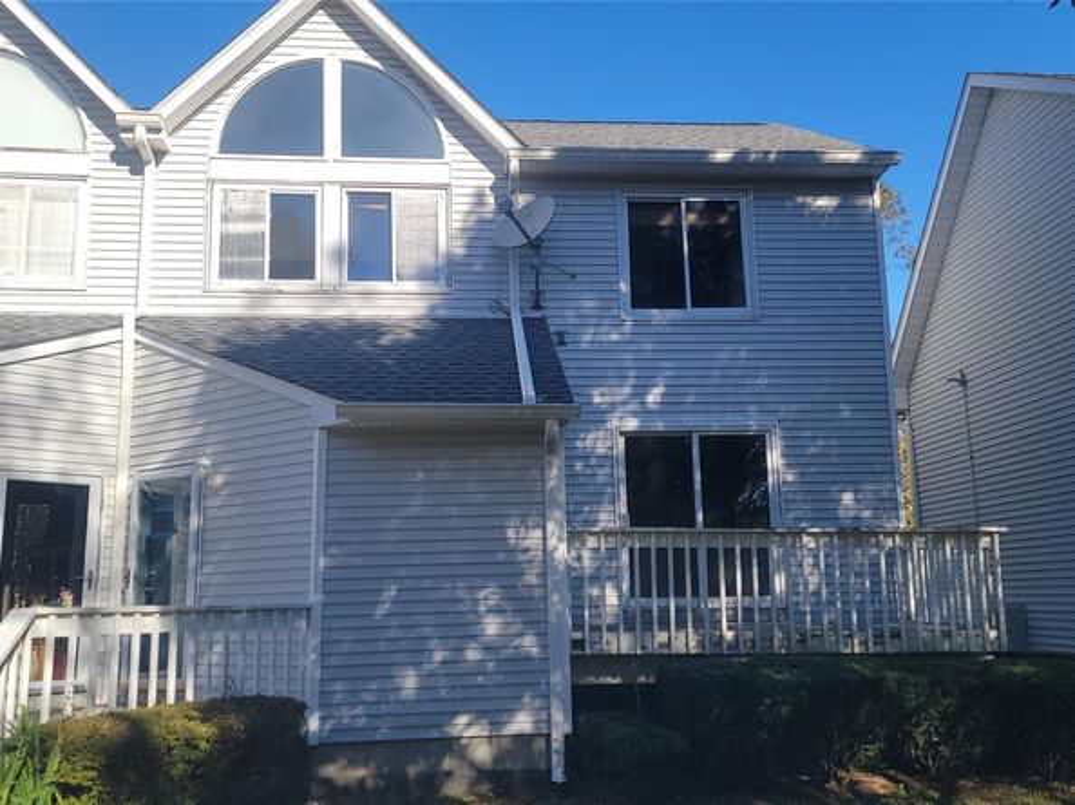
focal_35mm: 24
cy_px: 402
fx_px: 745
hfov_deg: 71.6
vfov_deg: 56.8
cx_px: 538
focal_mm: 6.7
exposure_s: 1/697
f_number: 1.8
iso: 16
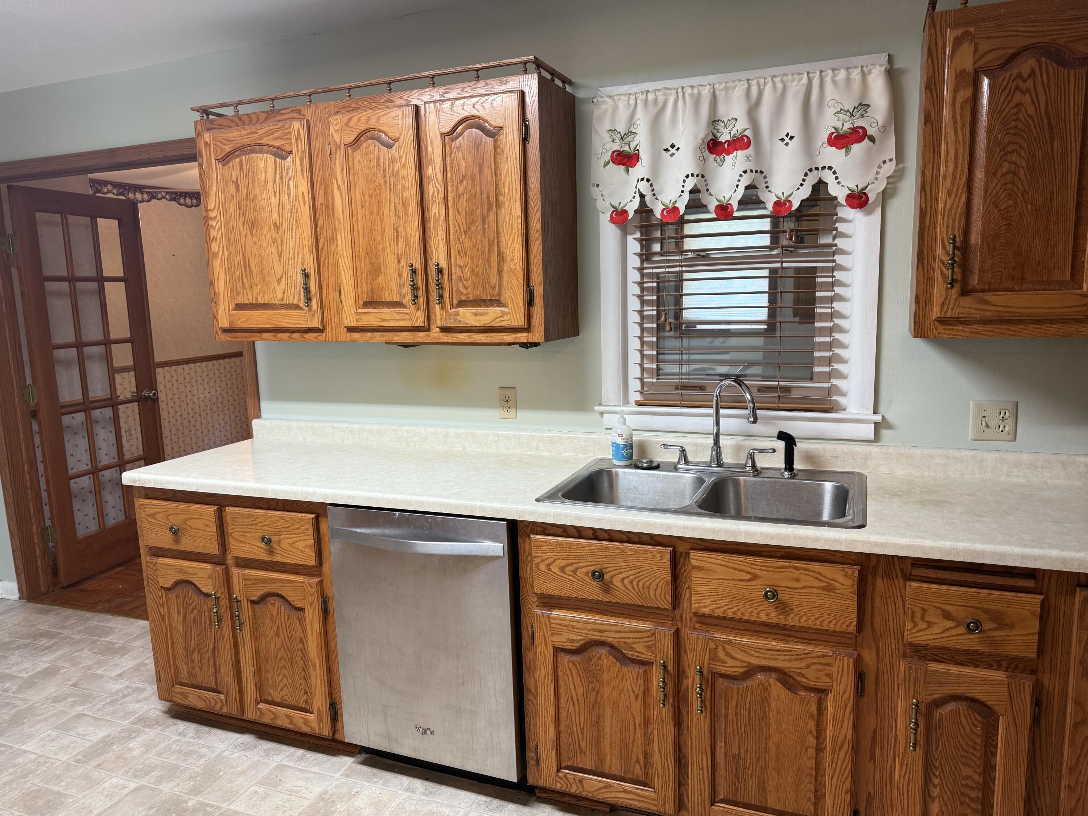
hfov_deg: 71.6
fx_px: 754
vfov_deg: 56.8
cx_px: 544
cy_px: 408
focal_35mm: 24
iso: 160
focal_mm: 6.76
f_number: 1.78
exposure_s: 1/60
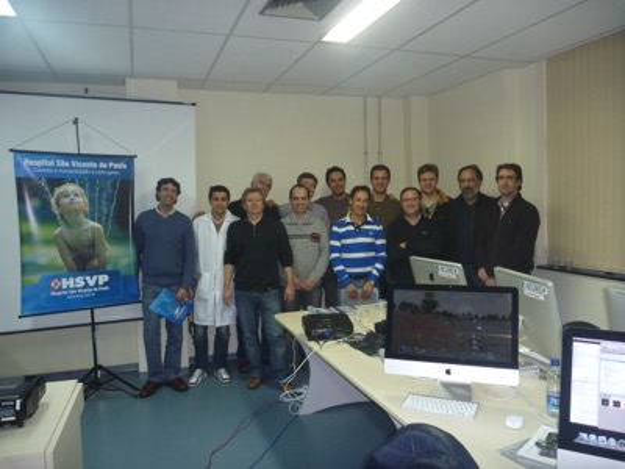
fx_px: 506
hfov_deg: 63.4
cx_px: 312
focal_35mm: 28
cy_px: 234
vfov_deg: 49.7
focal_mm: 4.9
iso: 200
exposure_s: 1/30
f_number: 3.3
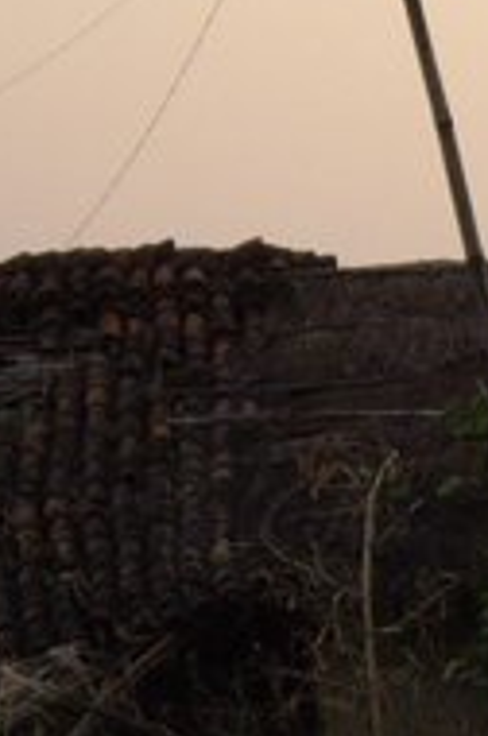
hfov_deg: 3.4
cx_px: 786
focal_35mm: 400
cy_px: 628
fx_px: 8163
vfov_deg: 5.2
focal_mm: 18.6
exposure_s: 1/125
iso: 200
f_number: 5.2
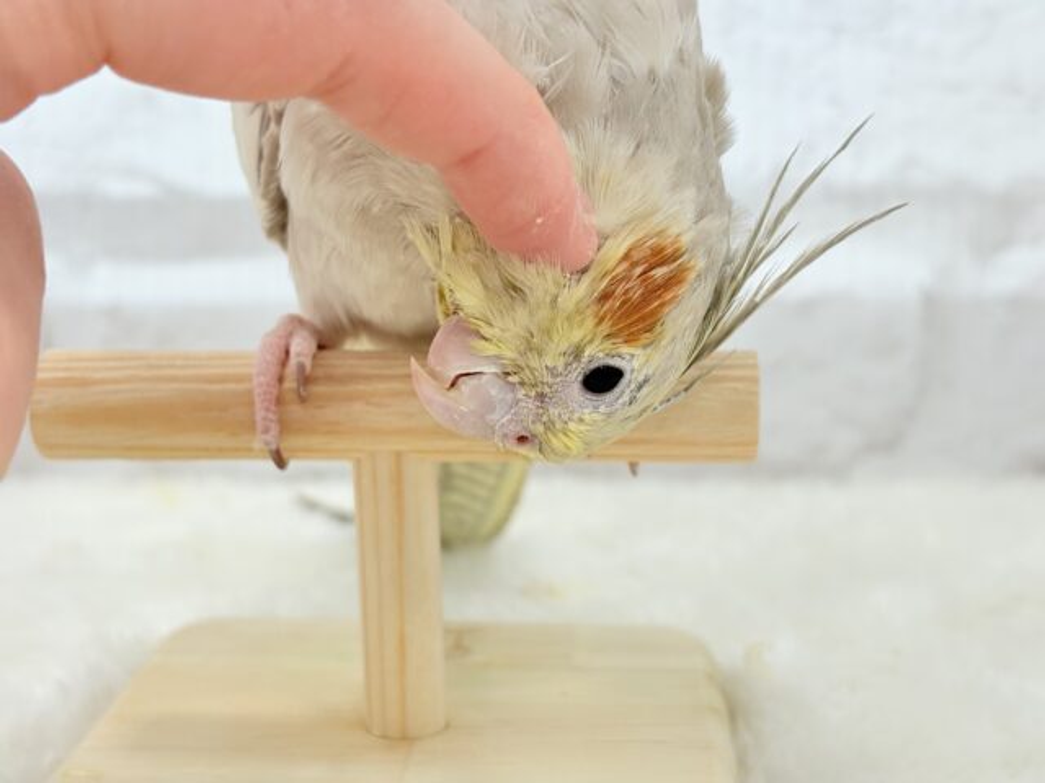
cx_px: 522
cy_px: 392
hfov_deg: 36.8
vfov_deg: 28.0
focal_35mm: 52
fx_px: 1570
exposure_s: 1/100
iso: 50
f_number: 1.6
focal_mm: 5.96
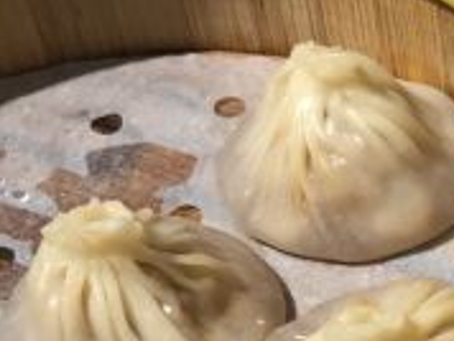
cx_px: 689
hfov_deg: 16.3
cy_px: 337
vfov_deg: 13.3
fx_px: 1445
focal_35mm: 110
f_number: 1.8
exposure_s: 1/50
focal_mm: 3.99
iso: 32
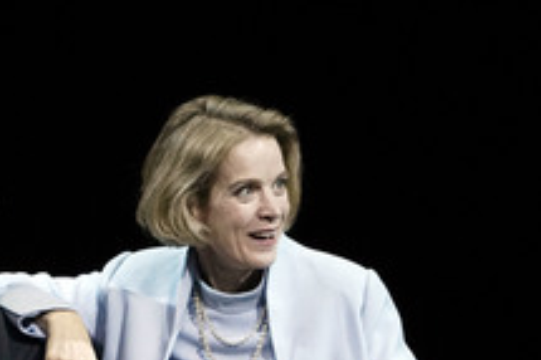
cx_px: 99
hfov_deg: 3.3
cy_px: 373
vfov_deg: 2.2
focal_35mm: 620
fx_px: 9310
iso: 3200
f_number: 5.6
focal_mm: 295
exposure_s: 1/125
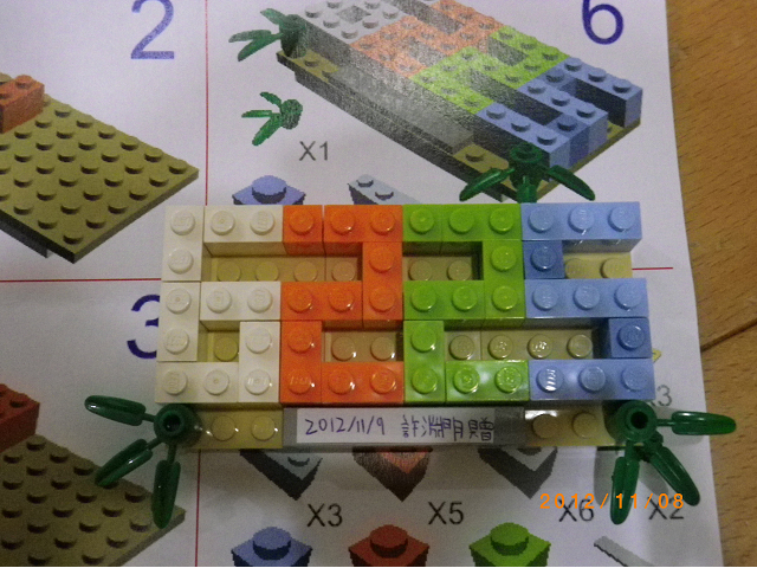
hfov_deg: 45.8
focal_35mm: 41
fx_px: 897
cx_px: 378
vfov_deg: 35.1
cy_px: 284
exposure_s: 1/25
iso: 800
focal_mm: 7.3
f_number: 3.9
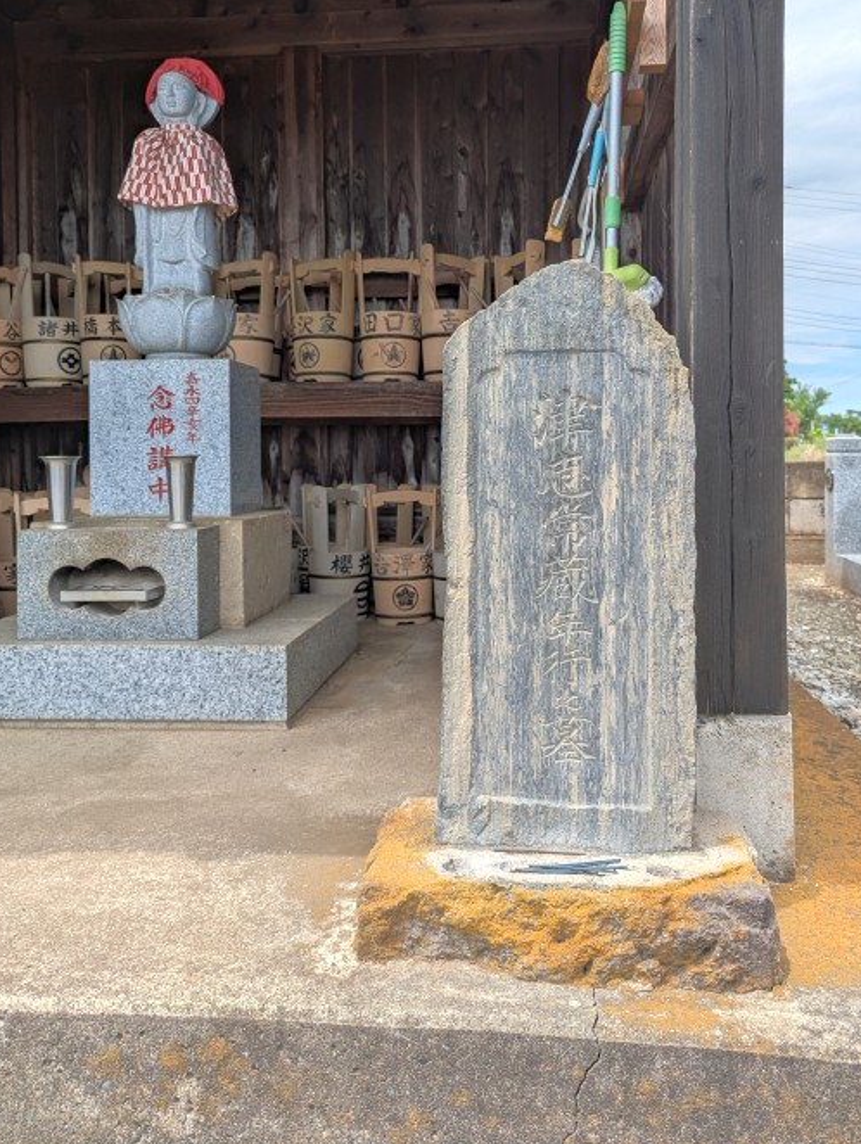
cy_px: 468
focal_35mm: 29
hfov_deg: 48.3
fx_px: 960
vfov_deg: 61.2
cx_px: 446
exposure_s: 1/1770
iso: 45
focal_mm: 6.81
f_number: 1.85
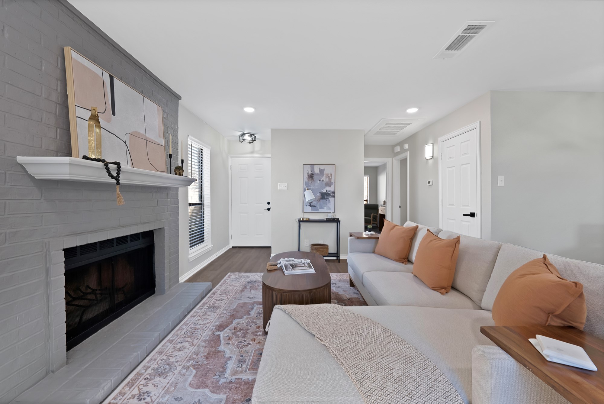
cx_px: 302
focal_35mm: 13
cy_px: 202
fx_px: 218
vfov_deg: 85.5
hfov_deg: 108.3
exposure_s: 1/6
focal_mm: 13
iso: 640
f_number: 9
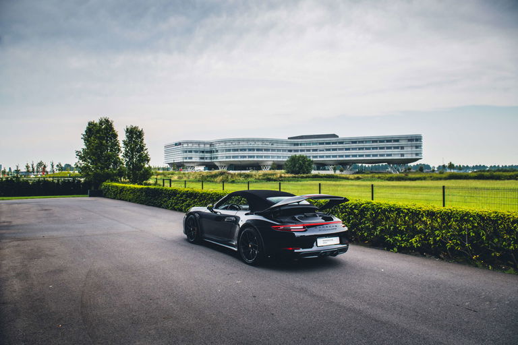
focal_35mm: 24
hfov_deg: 73.7
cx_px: 259
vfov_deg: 53.1
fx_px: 345
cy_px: 172
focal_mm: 24
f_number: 5.6
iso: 400
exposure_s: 1/250
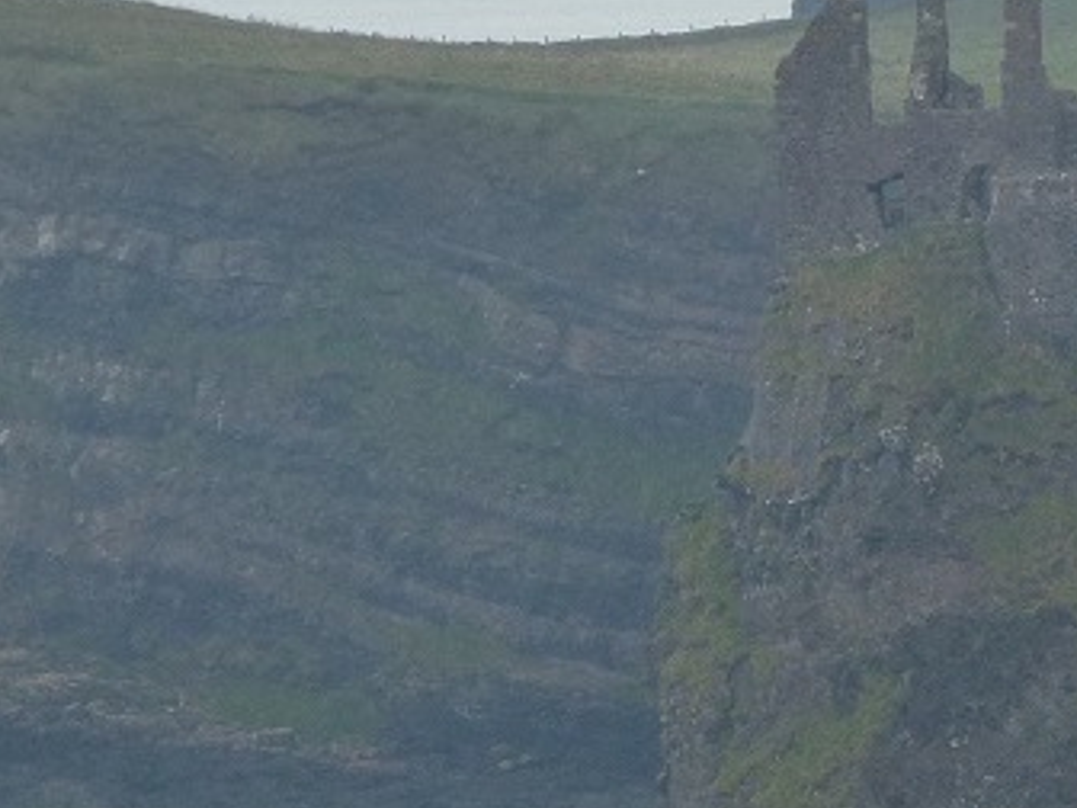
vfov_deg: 3.4
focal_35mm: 433
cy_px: 369
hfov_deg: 4.6
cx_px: 1019
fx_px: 13472
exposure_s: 1/100
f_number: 5.3
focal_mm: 25.5
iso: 160
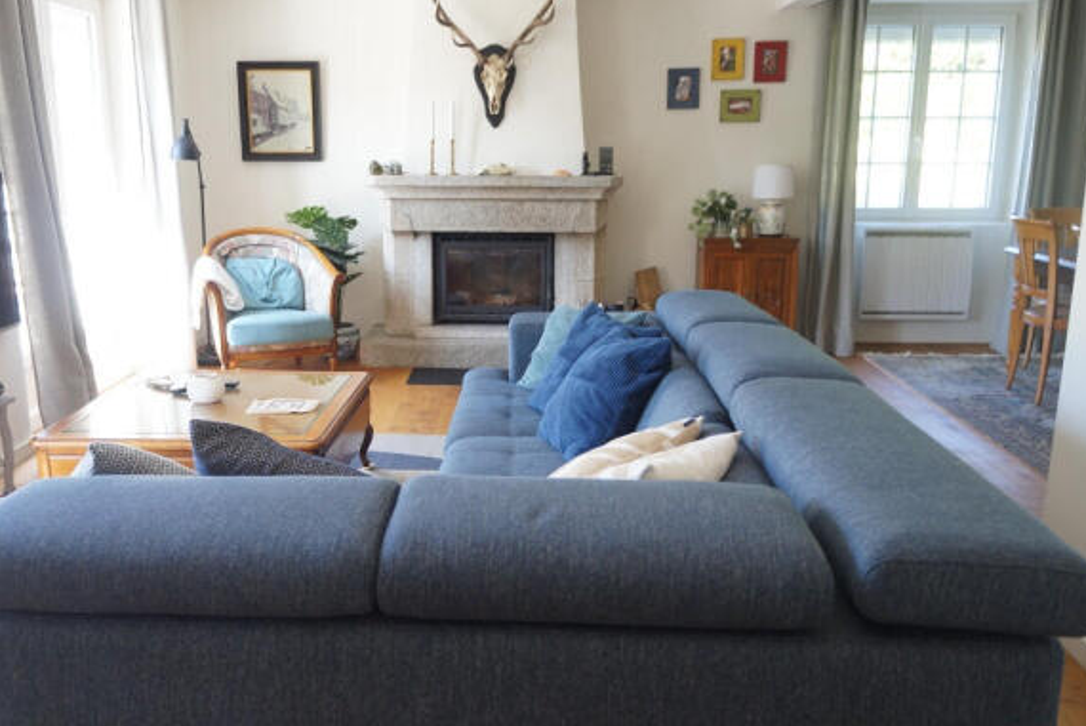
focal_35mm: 31
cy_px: 365
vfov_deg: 42.4
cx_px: 470
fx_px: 936
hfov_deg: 60.0
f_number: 3.5
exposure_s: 1/25
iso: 200
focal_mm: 18
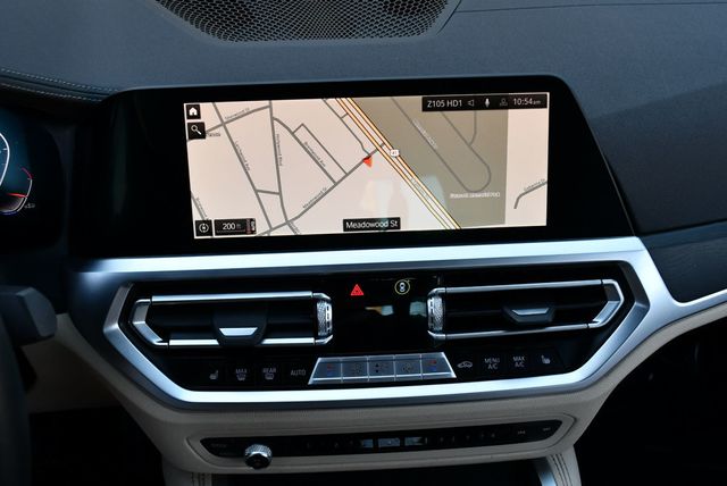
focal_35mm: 36
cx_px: 364
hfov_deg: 53.1
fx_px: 728
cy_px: 243
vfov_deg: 36.9
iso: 400
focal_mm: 18
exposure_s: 1/250
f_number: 4.5
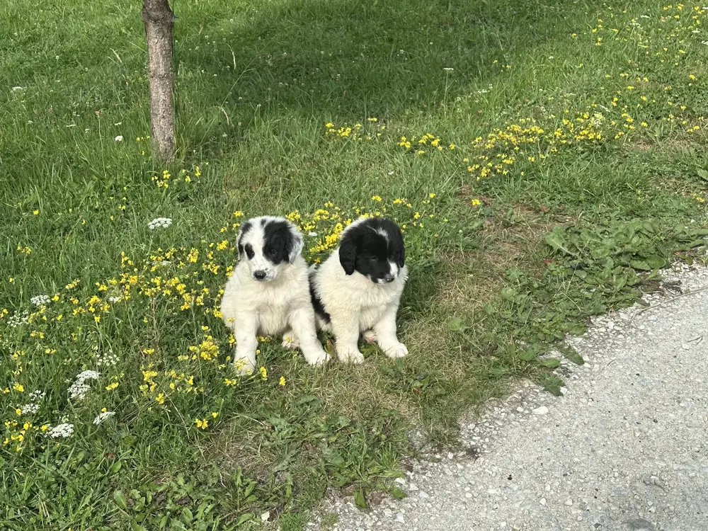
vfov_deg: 30.3
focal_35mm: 48
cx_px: 354
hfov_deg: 39.7
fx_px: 982
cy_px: 266
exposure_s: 1/1497
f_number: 1.78
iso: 64
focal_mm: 6.86
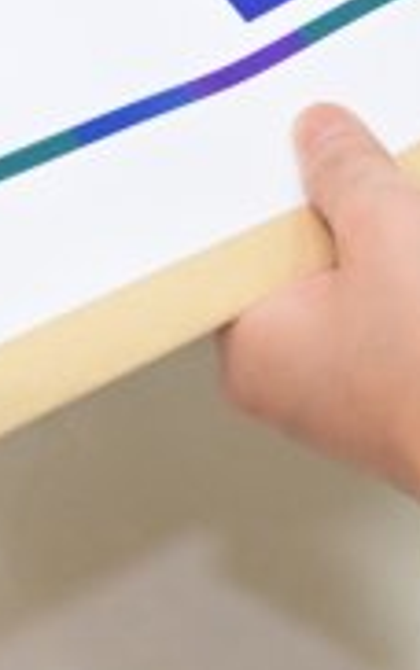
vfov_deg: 11.1
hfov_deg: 7.1
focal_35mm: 184
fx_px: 3364
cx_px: 151
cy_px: -208
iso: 4000
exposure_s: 1/250
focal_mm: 41
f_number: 7.1
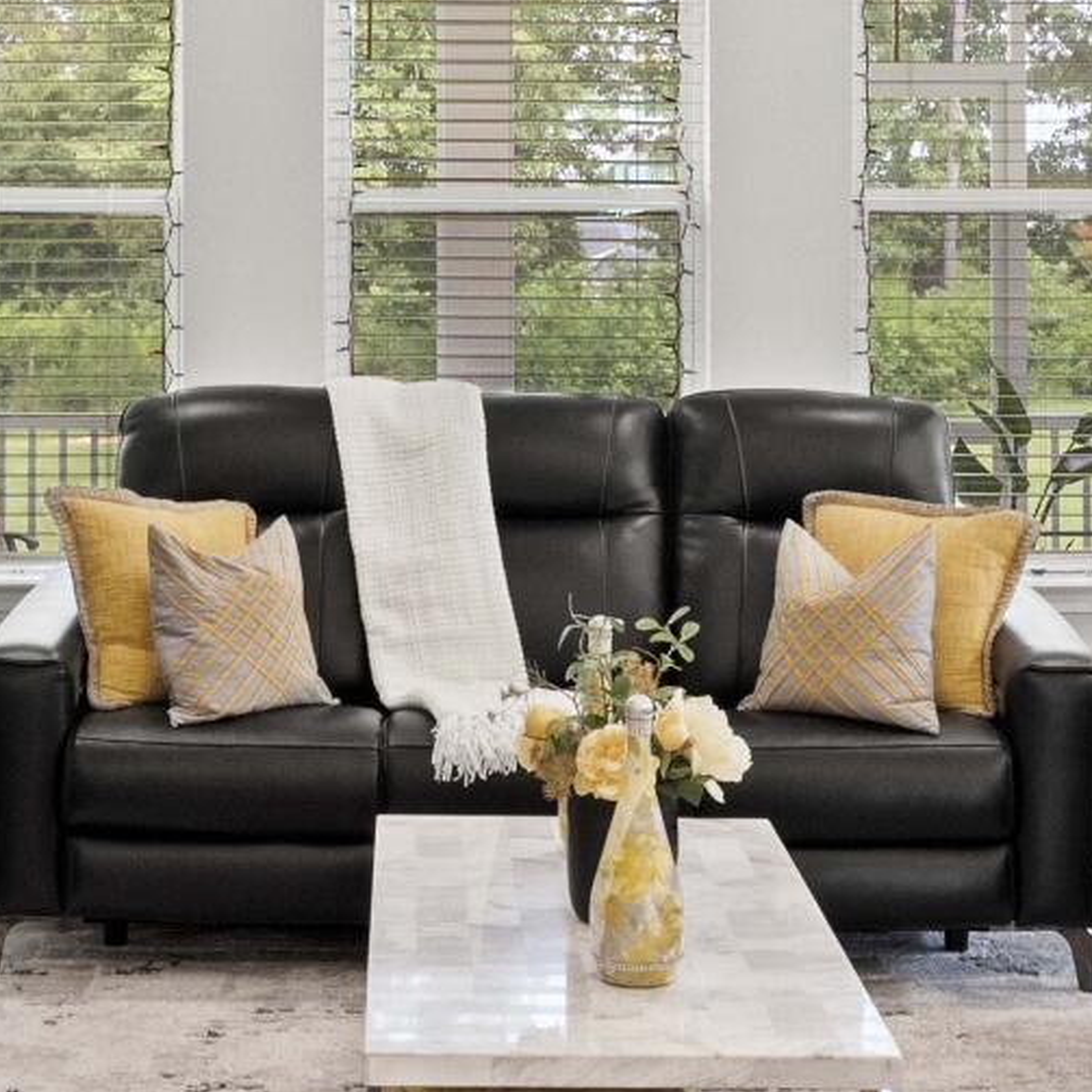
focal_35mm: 71
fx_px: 2534
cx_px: 154
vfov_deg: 24.0
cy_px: 226
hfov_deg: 23.8
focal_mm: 14
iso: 800
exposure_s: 1/10
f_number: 8
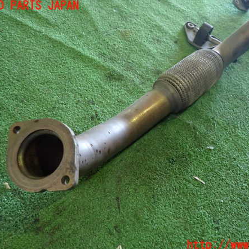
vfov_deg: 54.0
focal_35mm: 30
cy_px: 126
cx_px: 145
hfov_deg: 53.8
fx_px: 244
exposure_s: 1/30
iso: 400
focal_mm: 4.5
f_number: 2
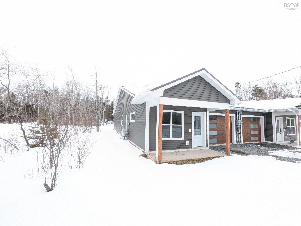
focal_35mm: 13
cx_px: 150
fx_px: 113
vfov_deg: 90.1
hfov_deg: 106.1
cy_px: 113
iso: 49
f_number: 2.2
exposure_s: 1/133
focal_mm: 1.95
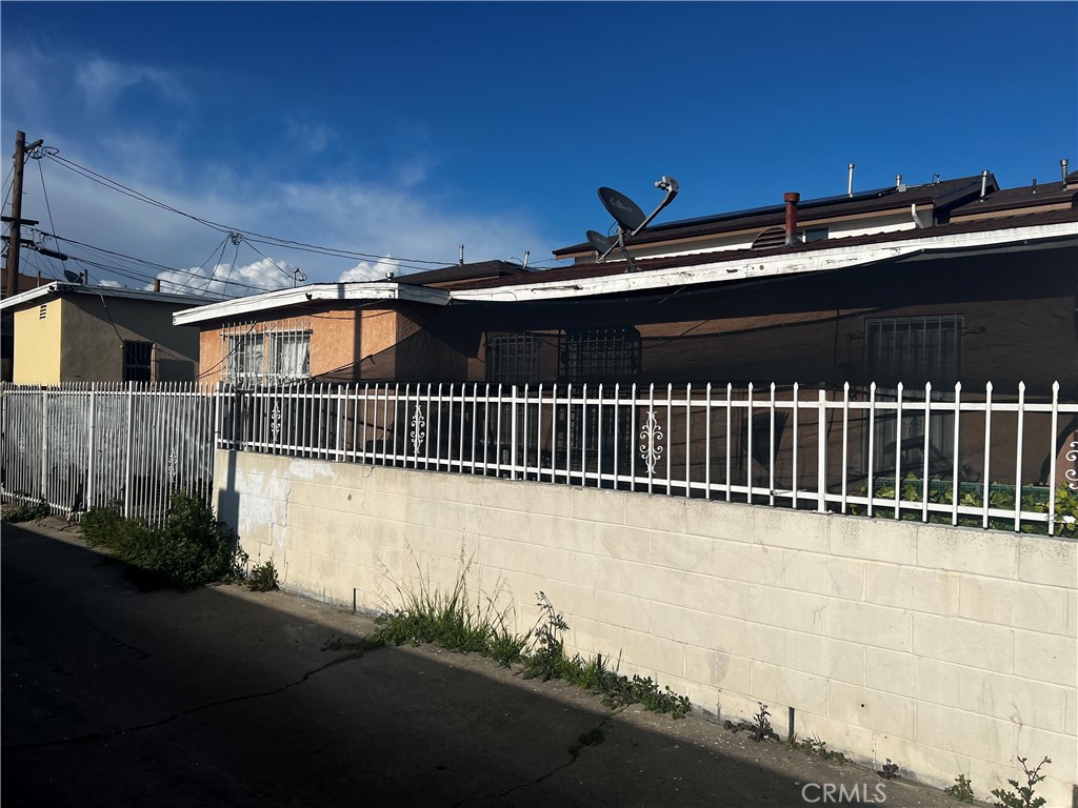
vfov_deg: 53.1
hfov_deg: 67.3
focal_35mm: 26
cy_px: 404
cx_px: 539
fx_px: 810
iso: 50
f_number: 1.5
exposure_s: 1/11364
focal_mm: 5.7
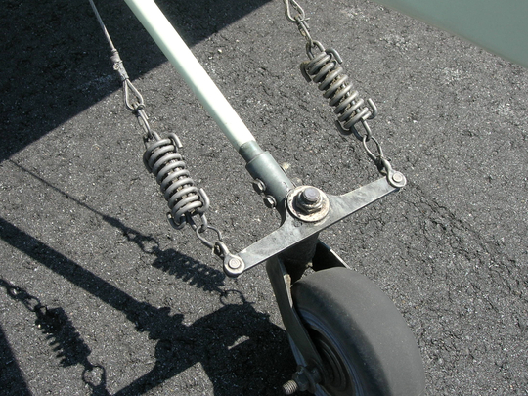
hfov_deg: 42.1
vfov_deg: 32.2
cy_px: 184
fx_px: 686
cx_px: 258
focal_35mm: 45
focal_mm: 7.8
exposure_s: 1/286
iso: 64
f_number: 4.8
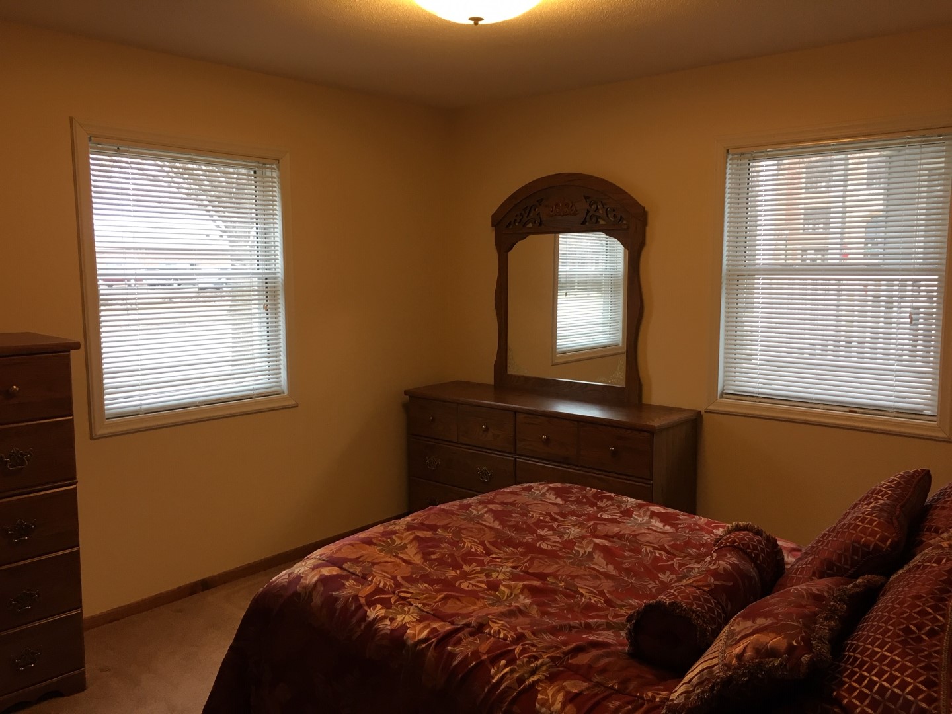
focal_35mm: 29
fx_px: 798
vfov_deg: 48.2
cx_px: 476
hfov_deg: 61.7
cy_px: 357
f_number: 2.2
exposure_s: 1/30
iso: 80
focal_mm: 4.15
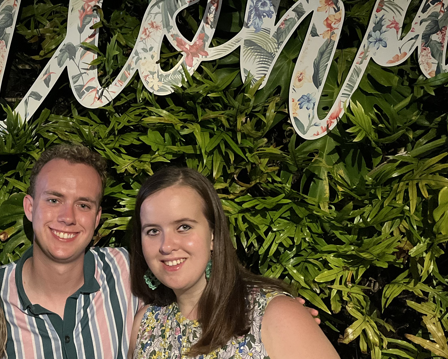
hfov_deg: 39.1
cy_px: 171
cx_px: 105
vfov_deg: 32.7
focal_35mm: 46
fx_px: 610
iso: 640
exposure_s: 1/30
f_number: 1.6
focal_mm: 5.1
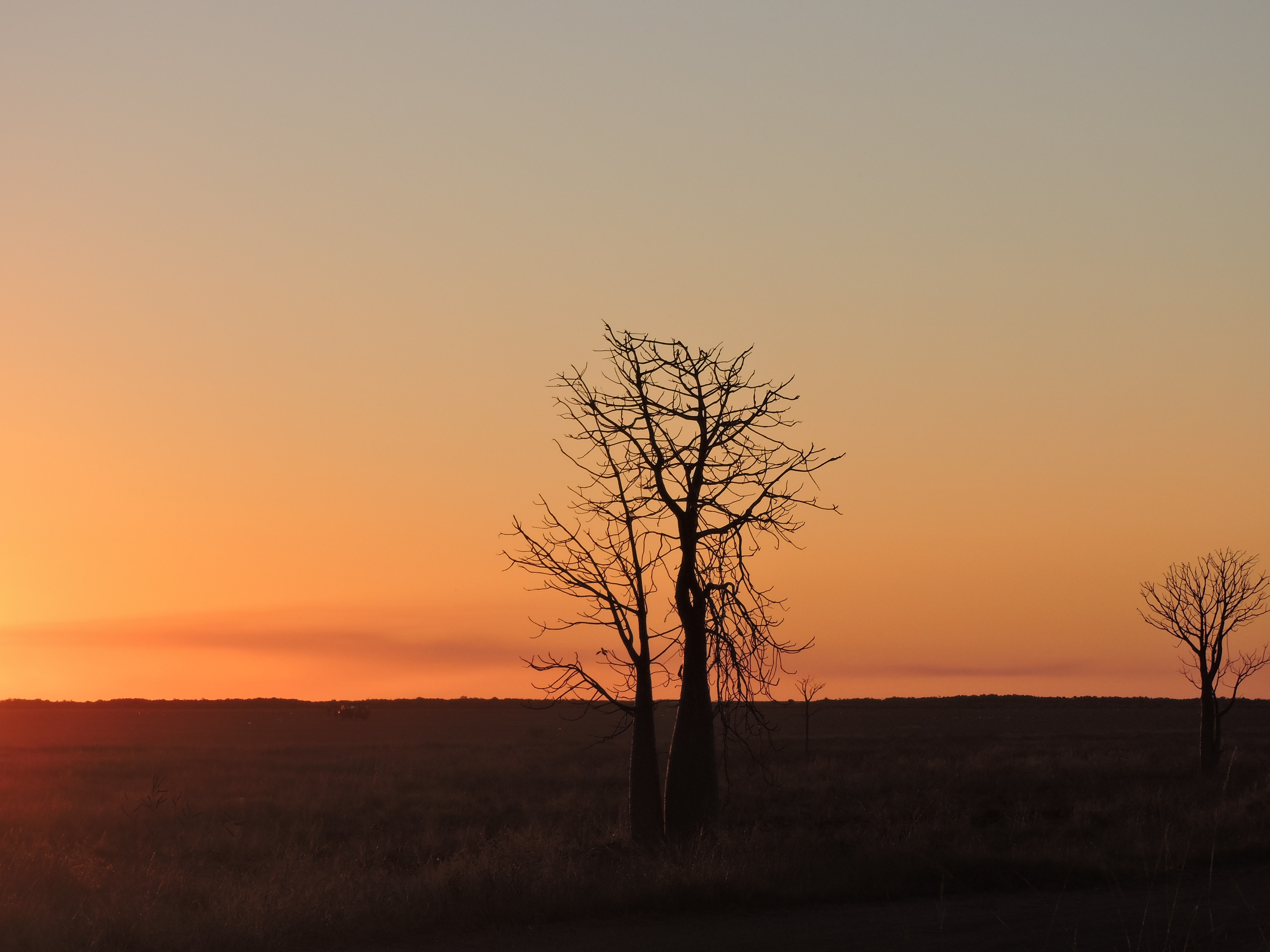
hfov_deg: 11.6
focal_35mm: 170
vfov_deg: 8.7
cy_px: 476
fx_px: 6237
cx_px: 635
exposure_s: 1/320
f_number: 5.2
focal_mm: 30.5
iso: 100
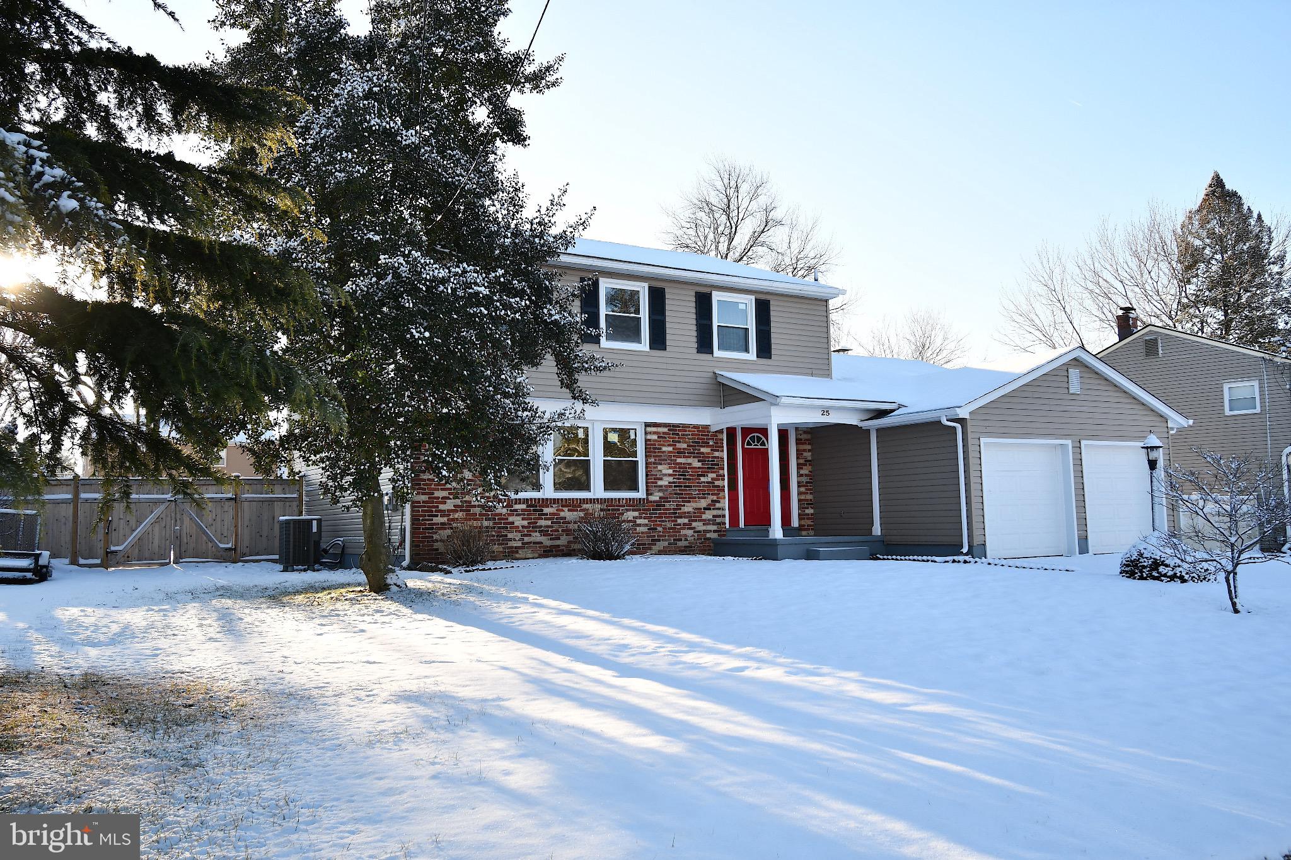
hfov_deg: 61.9
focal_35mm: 30
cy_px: 430
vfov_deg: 43.6
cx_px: 646
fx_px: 1076
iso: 100
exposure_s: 1/160
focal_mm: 20
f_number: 5.6
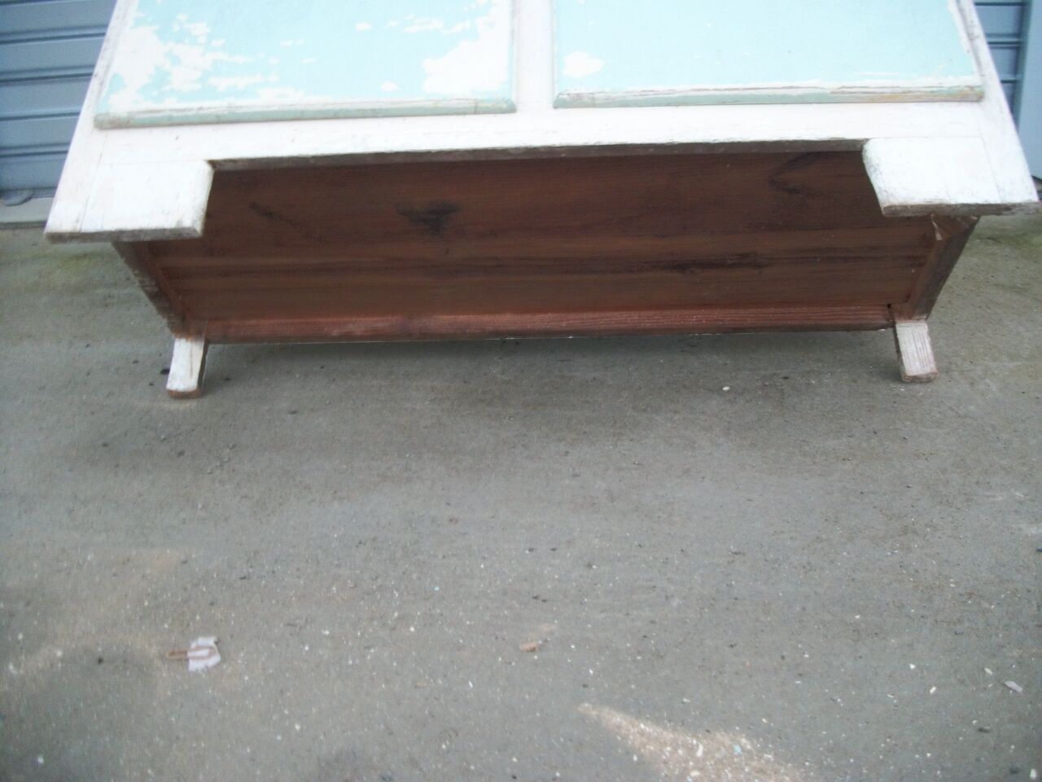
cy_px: 391
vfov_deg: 44.2
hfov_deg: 56.8
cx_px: 521
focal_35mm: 32
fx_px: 963
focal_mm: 5.7
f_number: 2.9
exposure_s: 1/10
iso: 160
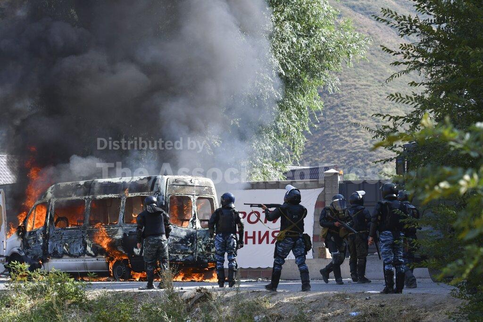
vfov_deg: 10.6
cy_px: 161
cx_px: 242
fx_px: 1731
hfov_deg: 15.9
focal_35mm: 129
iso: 320
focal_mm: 86
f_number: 4.5
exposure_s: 1/1250
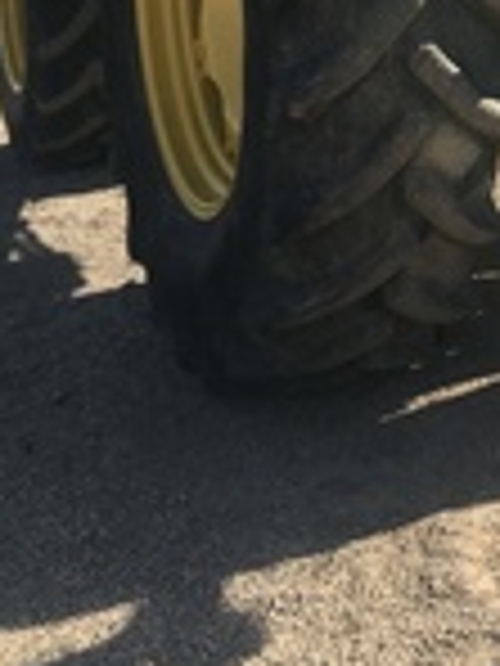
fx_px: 1560
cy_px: -252
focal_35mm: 81
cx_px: 529
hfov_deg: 17.7
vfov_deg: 21.3
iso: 25
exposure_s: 1/1241
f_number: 2.2
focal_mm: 4.15
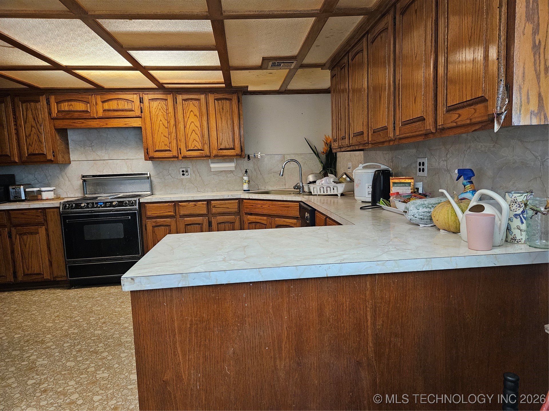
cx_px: 274
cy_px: 206
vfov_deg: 58.9
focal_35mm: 23
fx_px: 365
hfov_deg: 73.9
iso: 500
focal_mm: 5.4
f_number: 1.8
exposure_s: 1/60
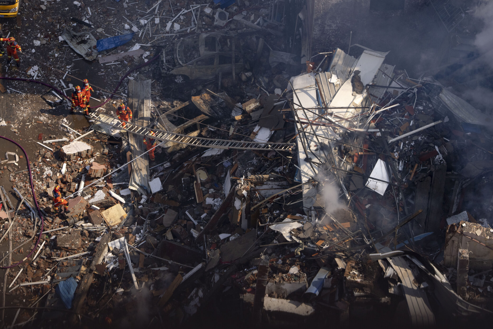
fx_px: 2999
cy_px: 136
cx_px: 247
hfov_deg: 9.4
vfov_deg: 6.3
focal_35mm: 219
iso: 400
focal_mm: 178
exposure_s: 1/500
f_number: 13
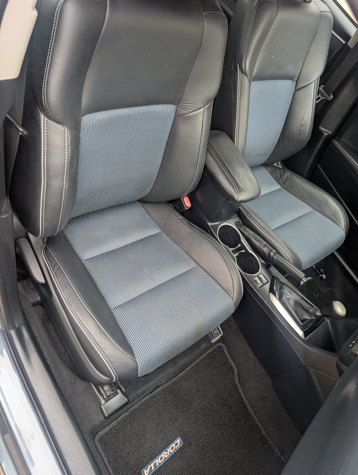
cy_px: 238
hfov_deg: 56.9
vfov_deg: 71.5
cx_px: 179
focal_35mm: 24
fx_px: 330
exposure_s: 1/213
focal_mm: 6.9
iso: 178
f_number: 1.68
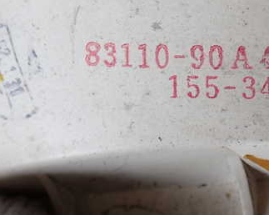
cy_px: 66
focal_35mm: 98
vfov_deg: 15.6
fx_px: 780
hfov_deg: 19.2
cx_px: 246
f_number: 3.3
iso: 160
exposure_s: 1/100
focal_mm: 9.65
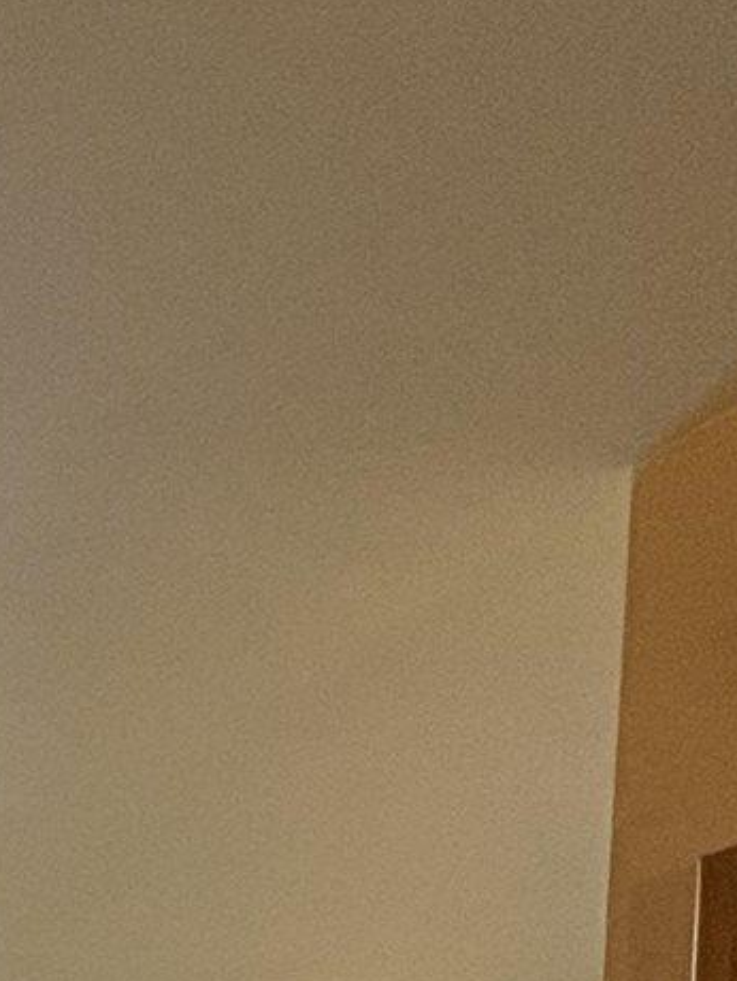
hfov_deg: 18.0
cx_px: -471
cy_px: 1758
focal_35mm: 70
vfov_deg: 20.2
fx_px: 1986
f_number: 2.2
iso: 250
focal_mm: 2.22
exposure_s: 1/60
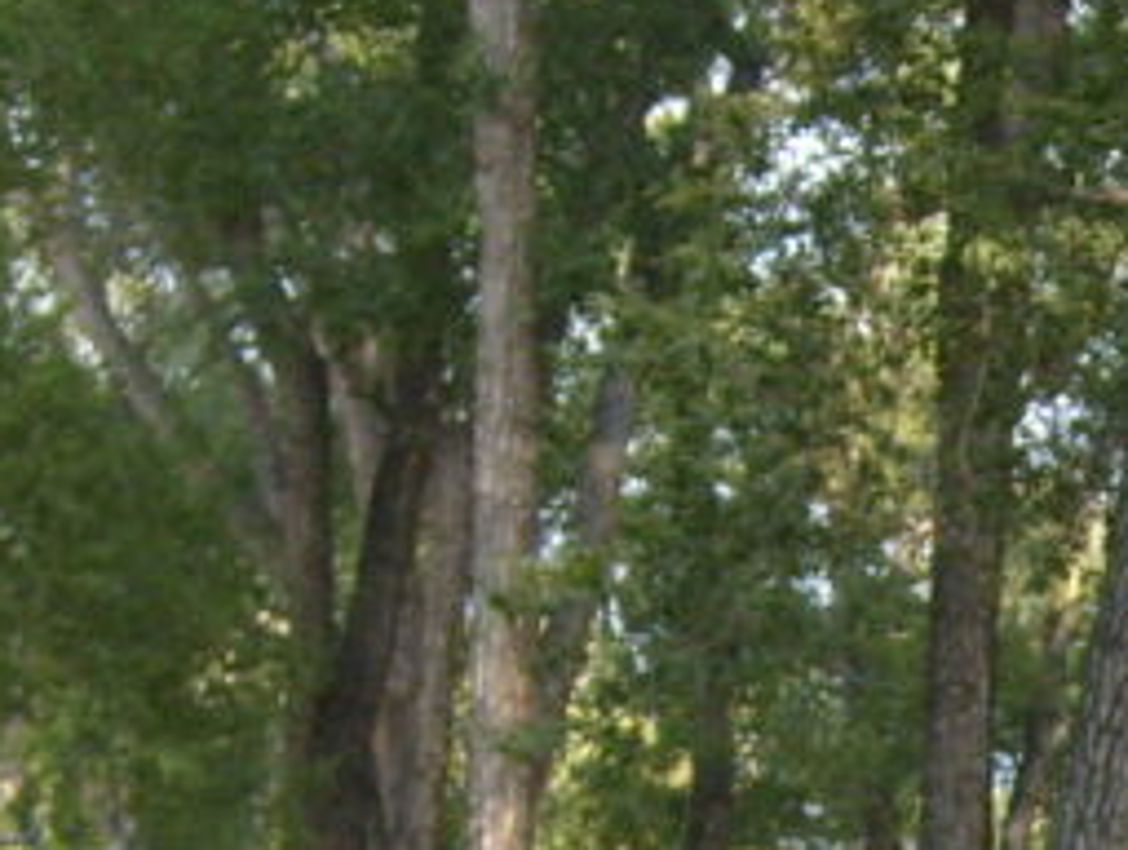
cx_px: 1668
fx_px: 4471
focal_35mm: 137
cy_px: 1138
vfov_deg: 10.6
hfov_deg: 13.6
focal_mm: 5.8
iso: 80
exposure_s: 1/250
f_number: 2.8
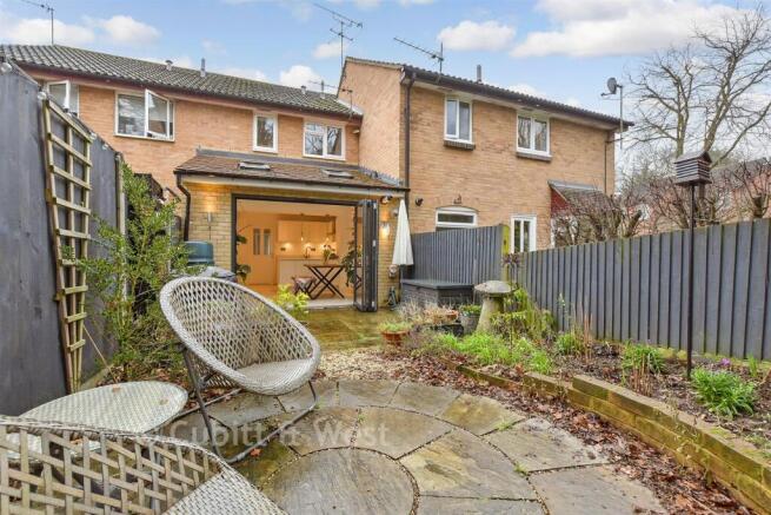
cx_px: 386
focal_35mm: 15
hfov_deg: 100.4
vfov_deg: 77.4
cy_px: 258
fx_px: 321
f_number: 8
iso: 160
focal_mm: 10
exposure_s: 1/20
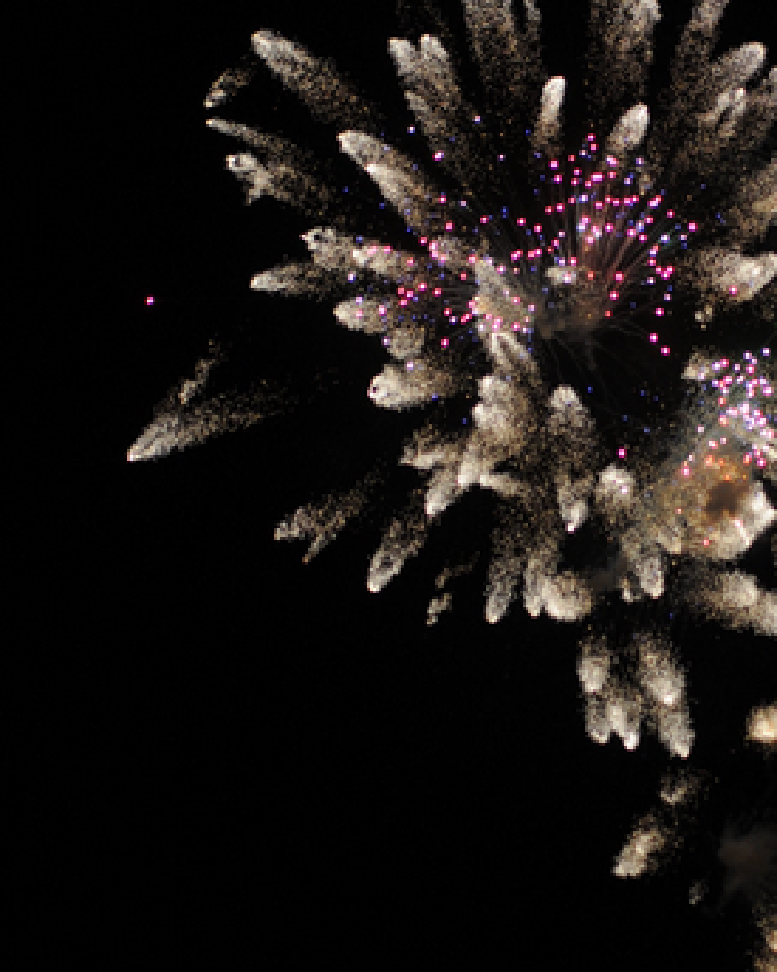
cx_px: 564
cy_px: 404
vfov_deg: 8.4
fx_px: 6586
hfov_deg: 6.7
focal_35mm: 229
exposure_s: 1/640
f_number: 2.8
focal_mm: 70
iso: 640
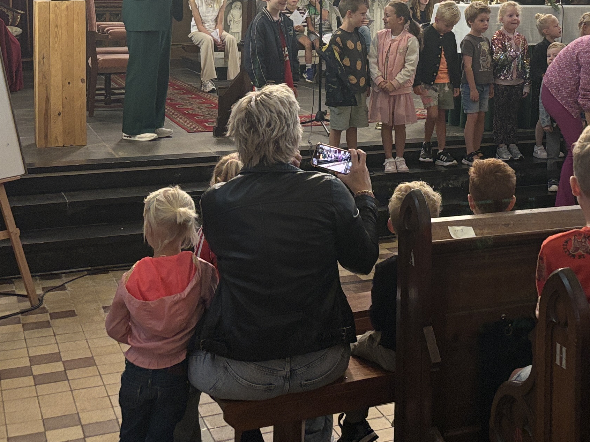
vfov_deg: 22.6
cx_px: 487
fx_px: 1057
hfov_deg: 30.3
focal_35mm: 62
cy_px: -18
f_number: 1.6
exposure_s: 1/100
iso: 125
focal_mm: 5.96
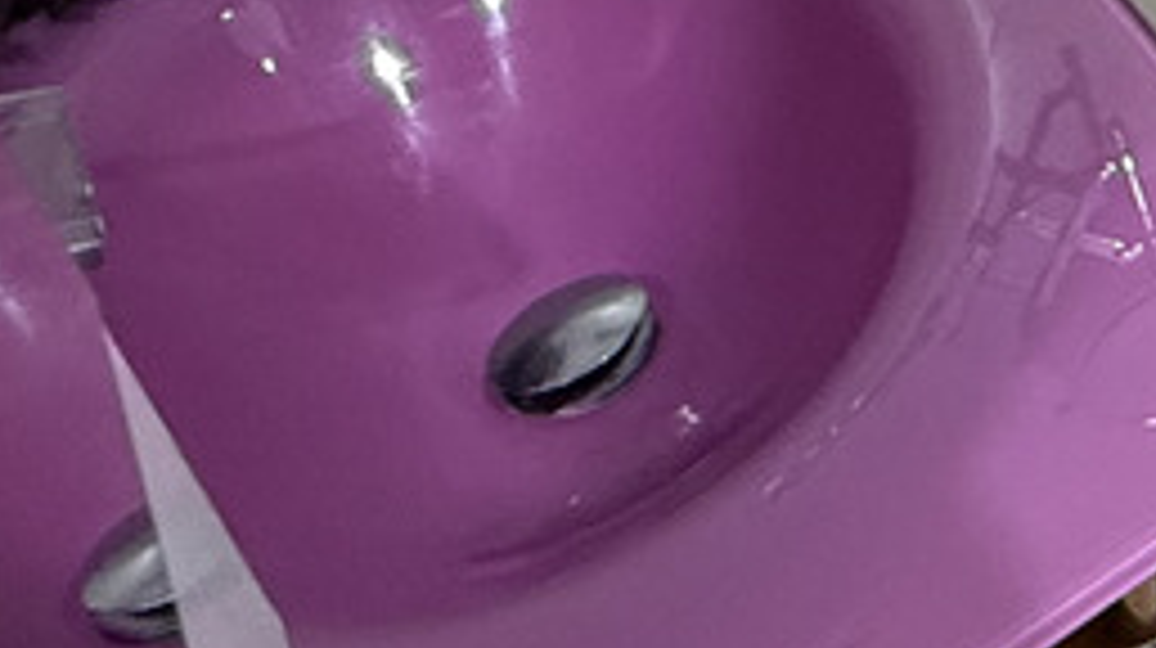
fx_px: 2327
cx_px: 2222
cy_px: -734
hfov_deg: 19.1
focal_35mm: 76
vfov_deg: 13.2
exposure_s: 1/50
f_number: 2.2
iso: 320
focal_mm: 2.22
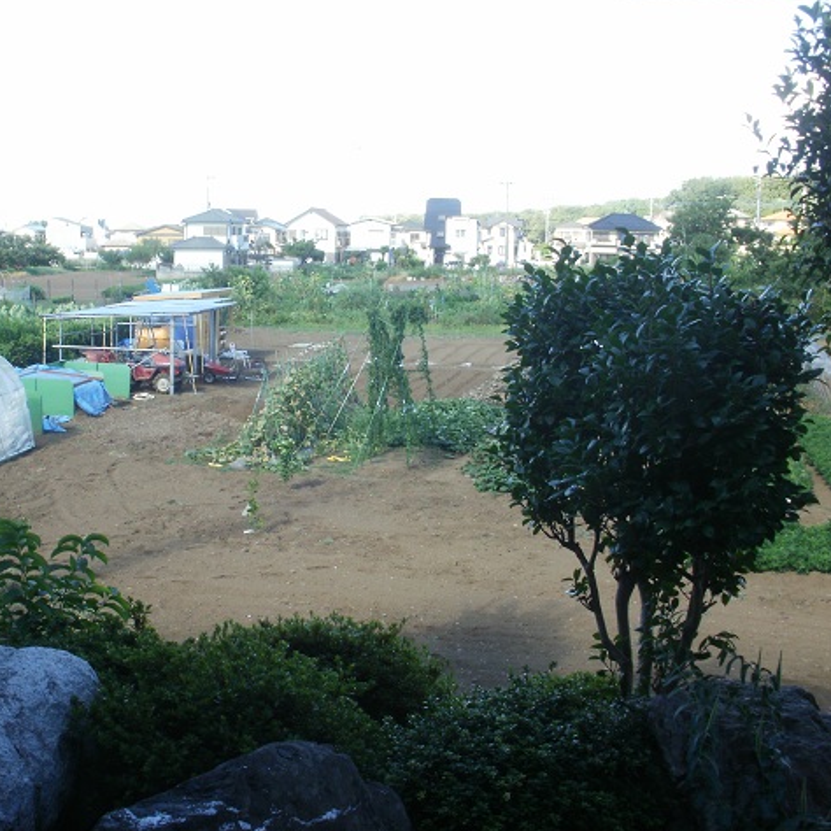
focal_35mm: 43
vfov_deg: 39.2
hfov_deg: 38.9
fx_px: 1168
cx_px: 305
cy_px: 412
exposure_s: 1/80
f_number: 5.6
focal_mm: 6.3
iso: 100
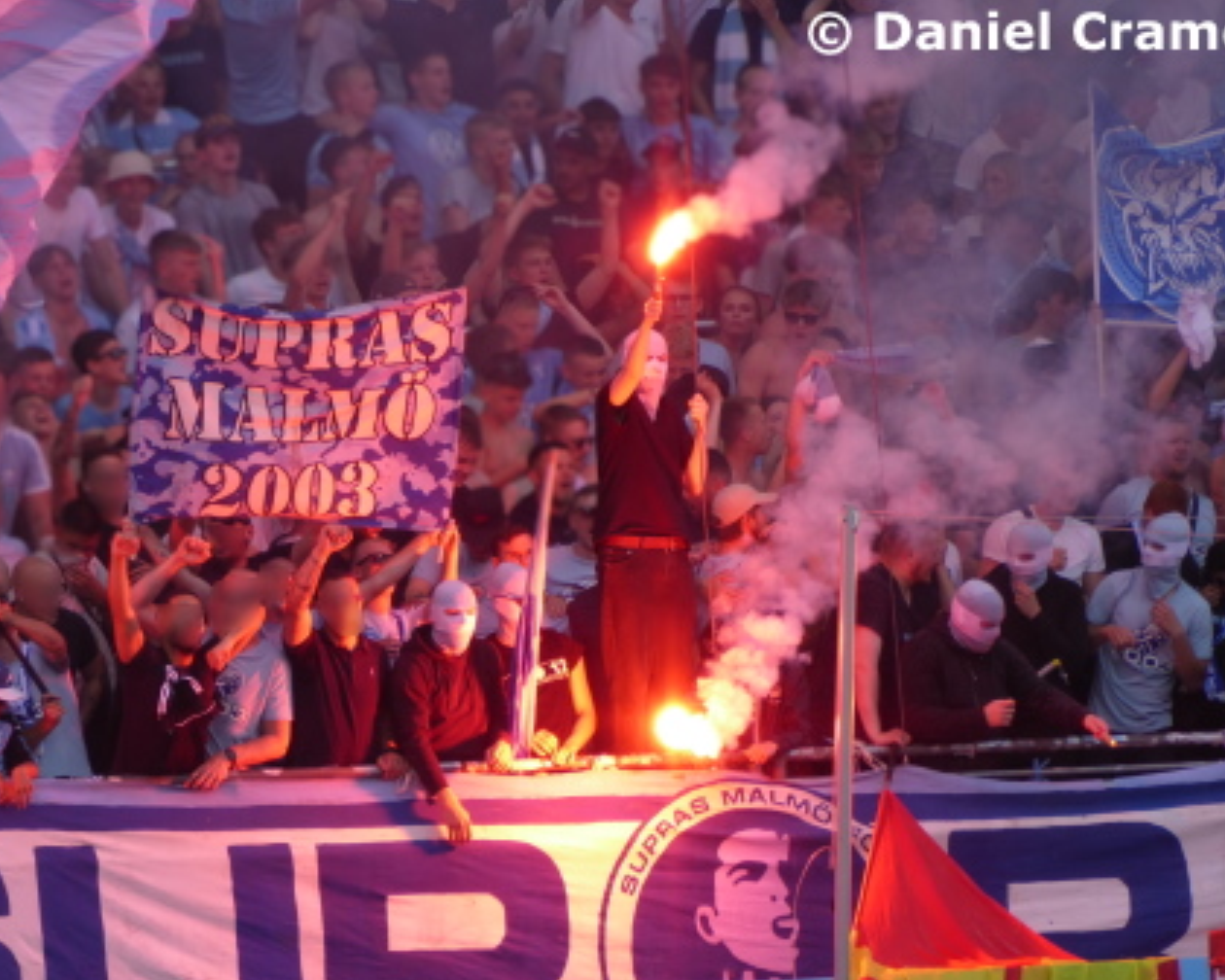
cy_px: 490
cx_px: 636
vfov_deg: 2.2
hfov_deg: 2.7
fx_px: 25741
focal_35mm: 710
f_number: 6.3
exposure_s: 1/125
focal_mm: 121.5
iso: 160
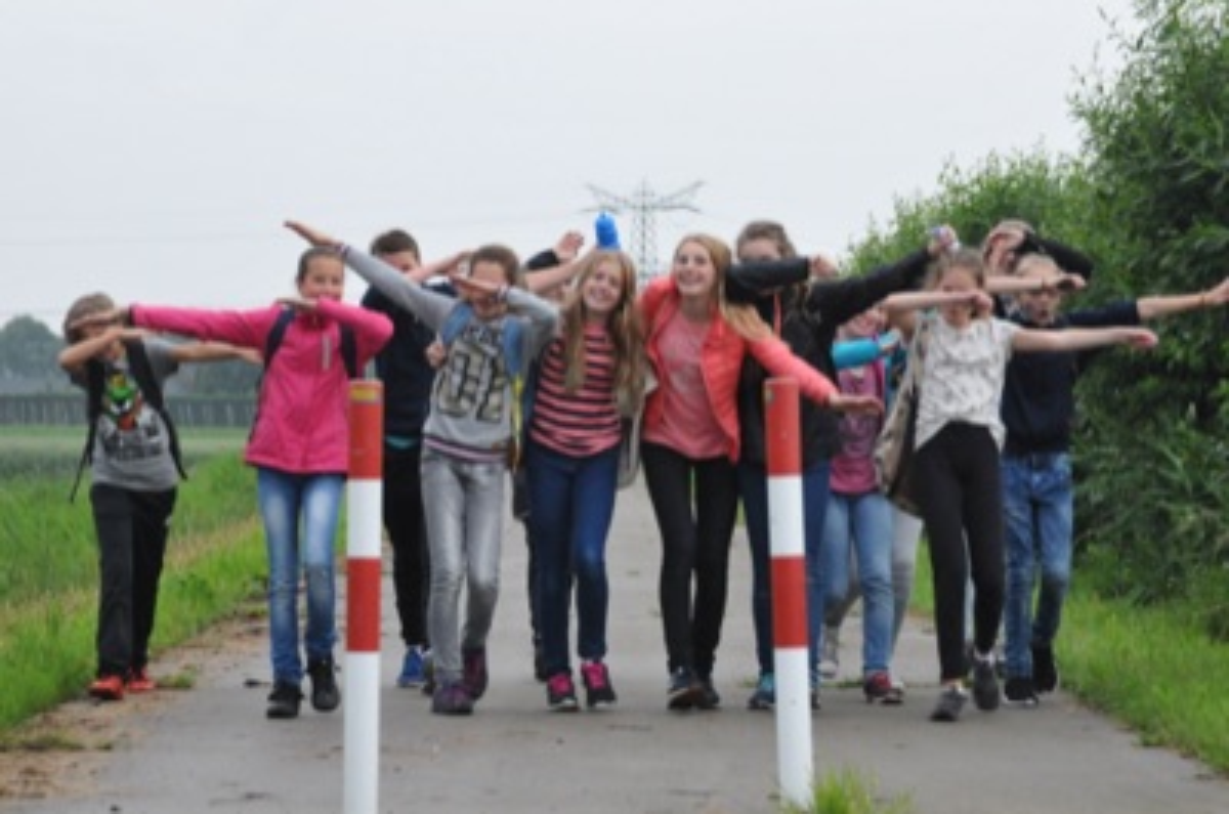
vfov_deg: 7.6
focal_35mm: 180
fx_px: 6133
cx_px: 614
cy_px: 407
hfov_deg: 11.4
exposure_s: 1/400
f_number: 10
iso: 2000
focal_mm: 120
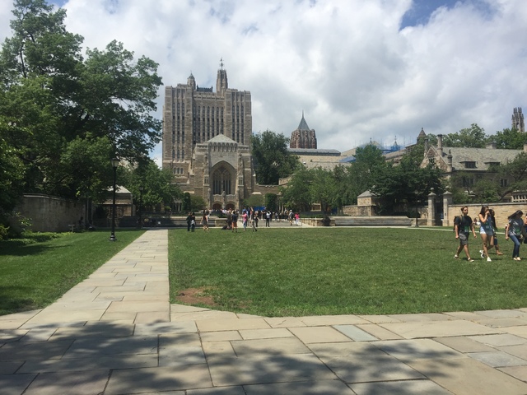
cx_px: 264
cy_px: 198
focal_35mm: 29
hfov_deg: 61.7
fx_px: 442
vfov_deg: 48.2
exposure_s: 1/3049
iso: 32
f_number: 2.2
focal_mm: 4.15
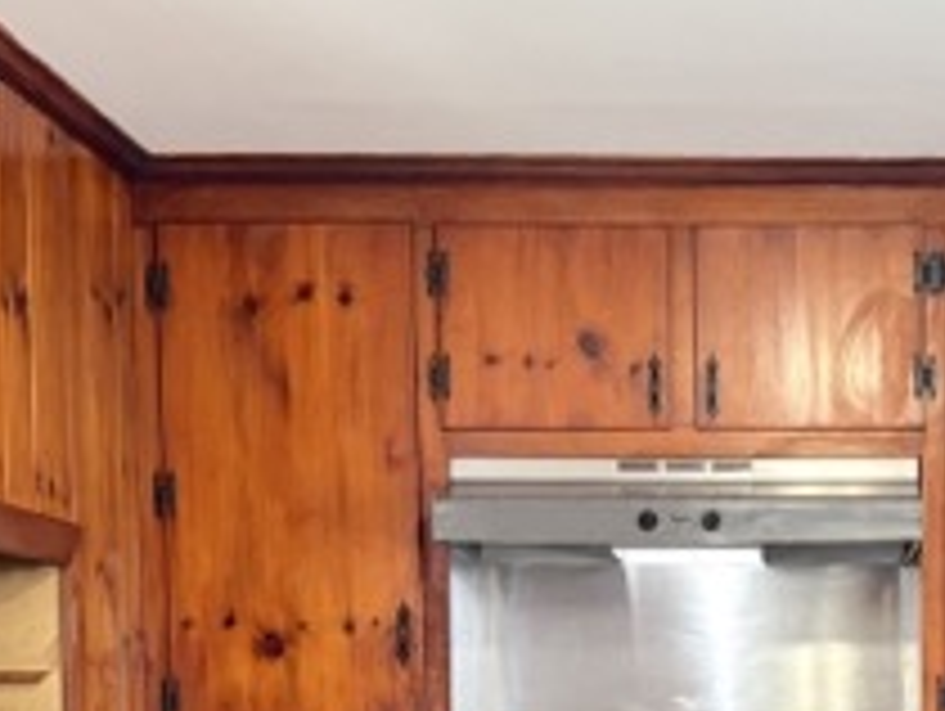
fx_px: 1995
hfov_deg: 25.9
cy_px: 846
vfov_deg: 19.1
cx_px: 828
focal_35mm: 73
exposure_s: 1/60
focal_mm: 6.76
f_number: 1.78
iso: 640
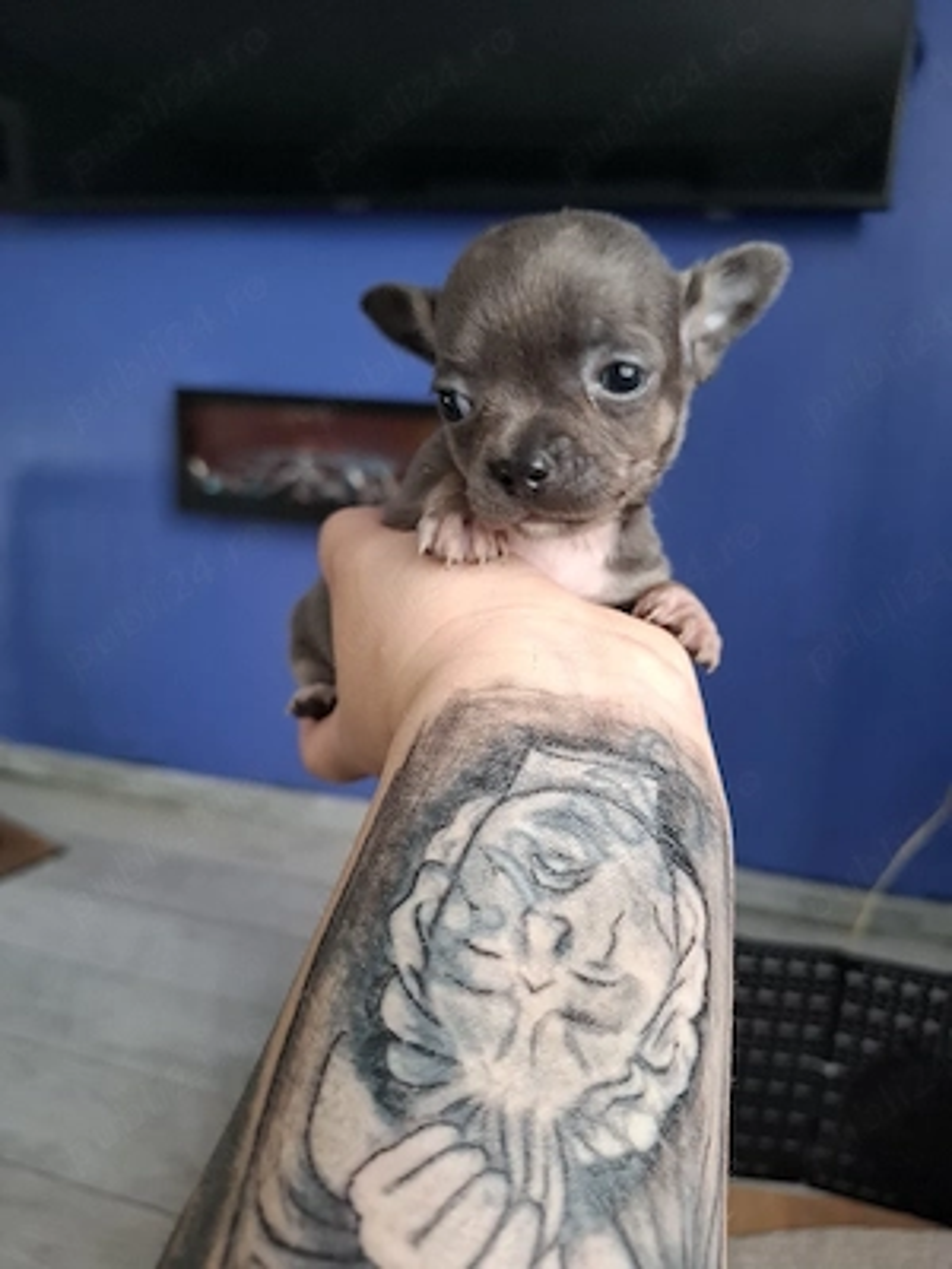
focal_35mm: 23
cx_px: 476
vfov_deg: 73.9
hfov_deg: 58.9
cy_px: 634
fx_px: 843
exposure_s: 1/100
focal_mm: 5.54
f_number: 1.8
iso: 250
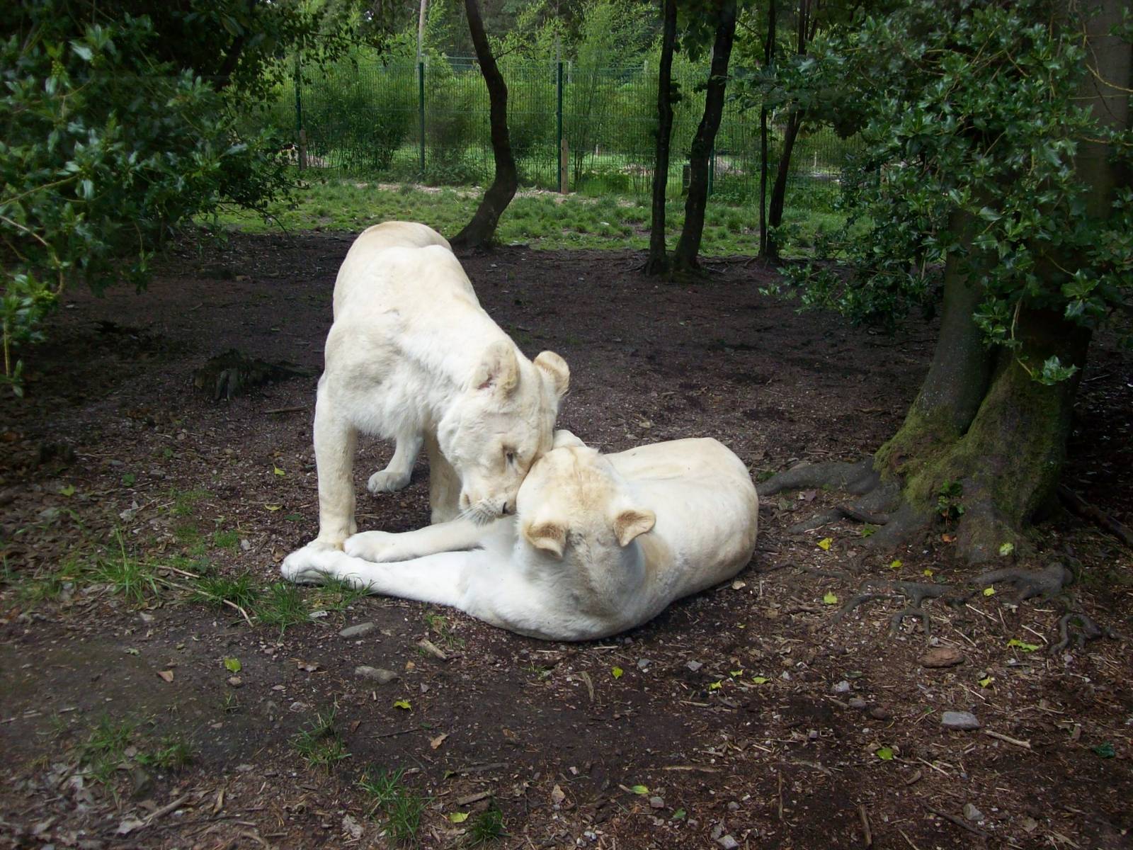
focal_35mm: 36
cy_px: 425
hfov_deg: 51.4
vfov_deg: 39.7
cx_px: 566
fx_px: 1178
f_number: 2.7
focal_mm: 6
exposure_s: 1/280
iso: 80
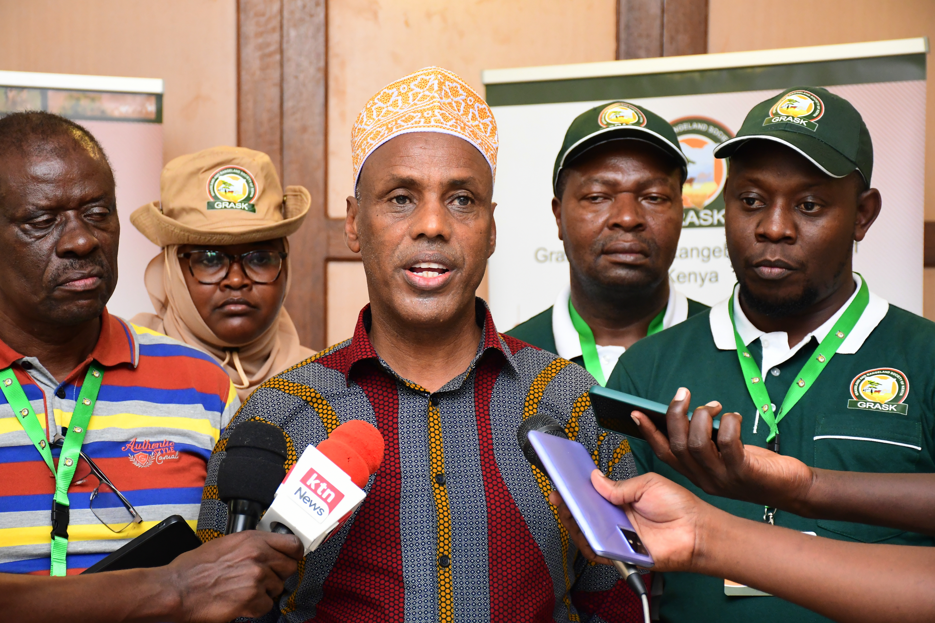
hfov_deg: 20.6
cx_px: 468
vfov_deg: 13.8
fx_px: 2571
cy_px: 312
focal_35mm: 99
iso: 2500
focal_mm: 66
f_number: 6.3
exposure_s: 1/200
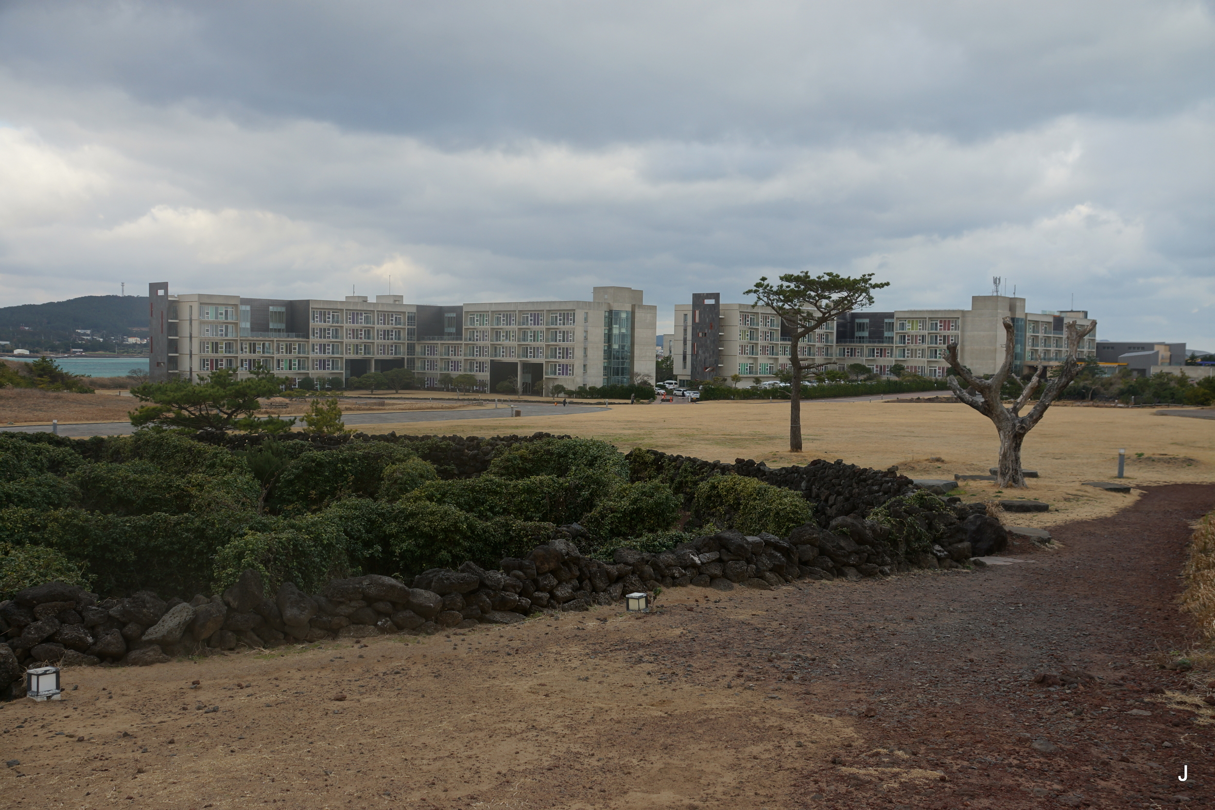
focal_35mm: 33
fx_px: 1114
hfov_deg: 57.2
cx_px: 608
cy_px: 405
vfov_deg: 40.0
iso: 100
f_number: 4.5
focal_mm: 22
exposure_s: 1/100
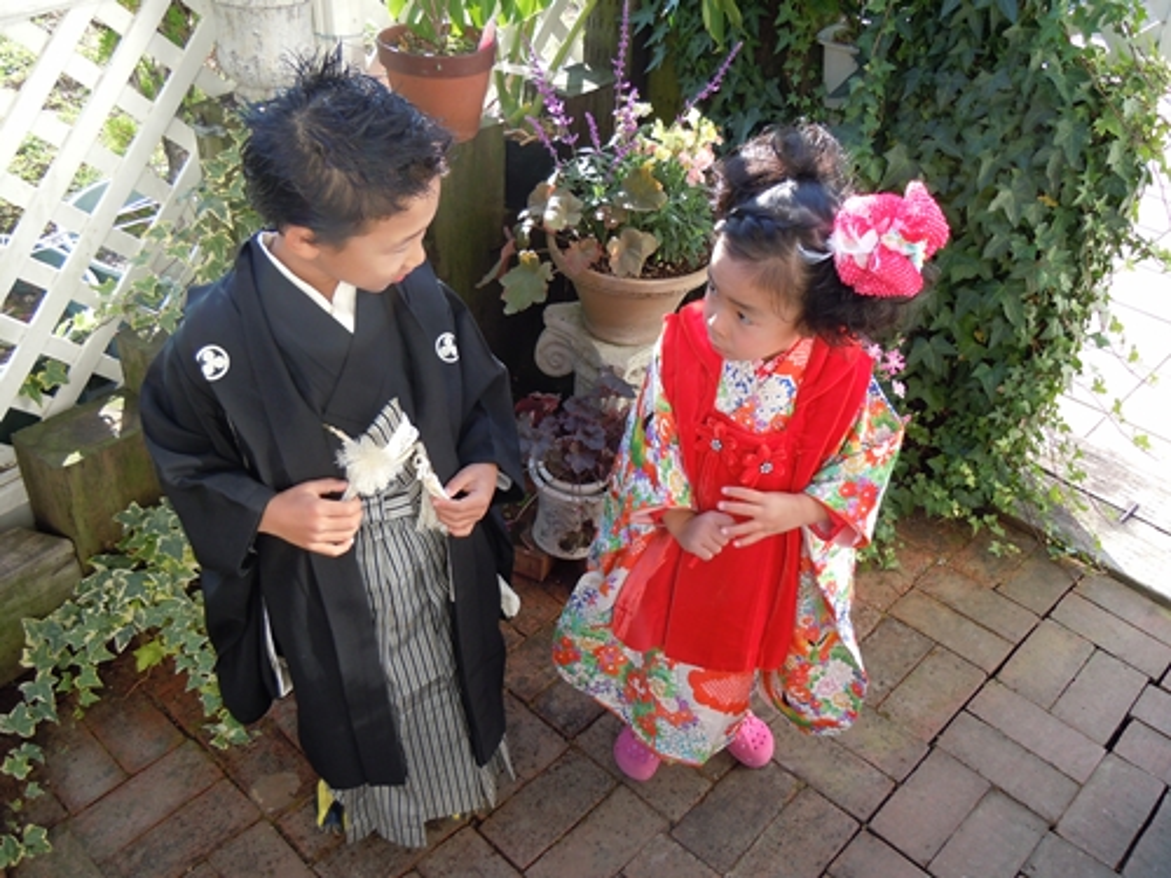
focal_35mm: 30
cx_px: 586
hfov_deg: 60.0
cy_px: 439
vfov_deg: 46.8
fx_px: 1015
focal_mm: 5.4
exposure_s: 1/100
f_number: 3.5
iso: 100
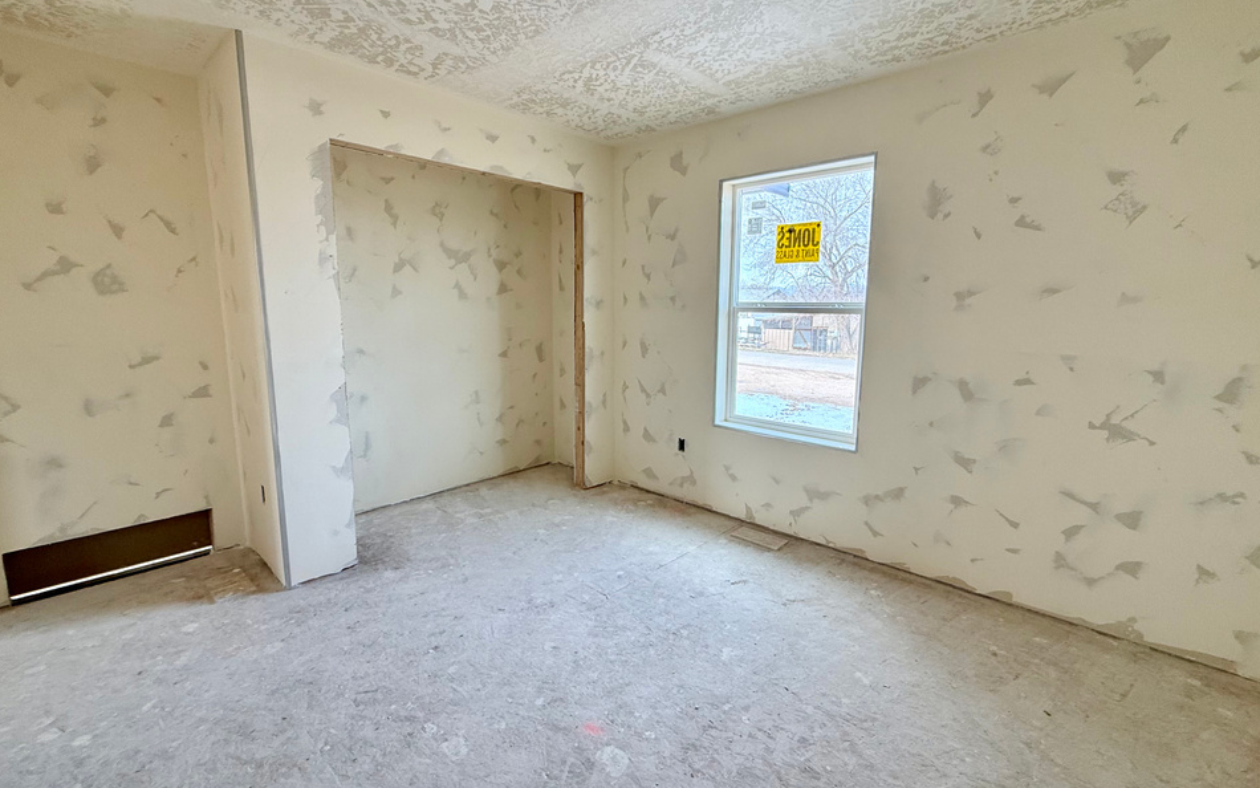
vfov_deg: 71.3
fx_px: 549
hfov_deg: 97.8
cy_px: 386
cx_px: 643
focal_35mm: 16
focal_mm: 2.22
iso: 64
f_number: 2.2
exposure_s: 1/113
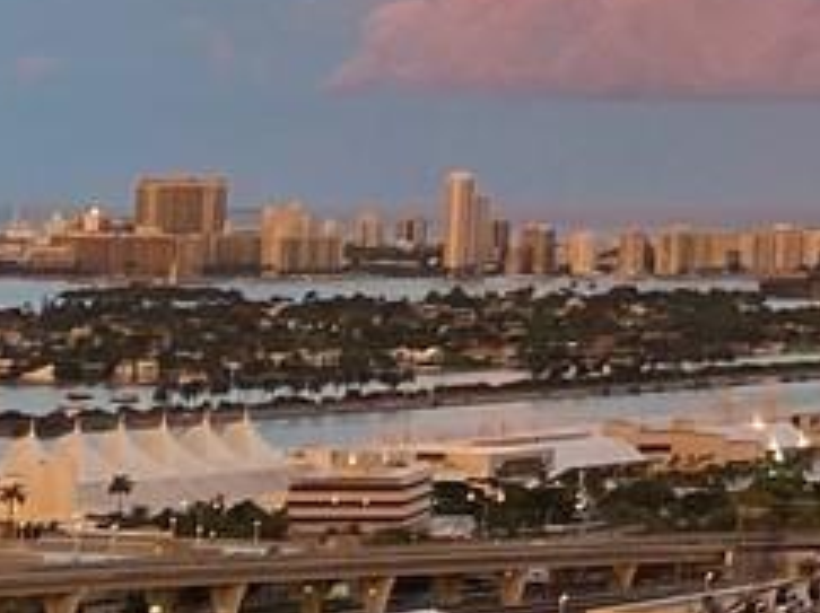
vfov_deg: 8.4
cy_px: -295
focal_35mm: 172
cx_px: 1914
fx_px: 4070
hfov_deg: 10.1
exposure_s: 1/121
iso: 64
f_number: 1.8
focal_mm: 4.25
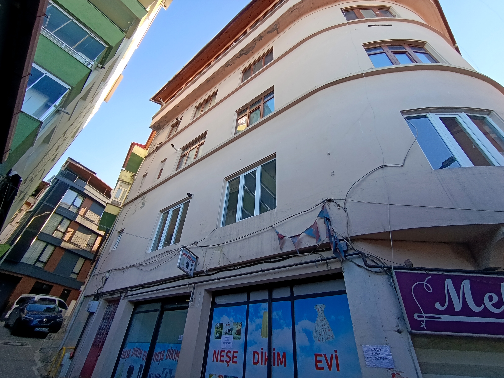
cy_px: 189
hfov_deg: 94.5
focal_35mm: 16
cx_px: 252
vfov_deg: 78.1
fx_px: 233
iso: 50
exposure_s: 1/131
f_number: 2.2
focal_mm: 1.65
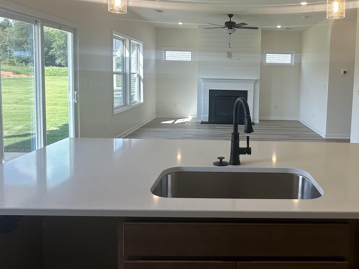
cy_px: 96
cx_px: 237
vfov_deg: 49.1
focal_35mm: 28
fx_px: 290
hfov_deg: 62.0
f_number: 2.2
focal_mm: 2.22
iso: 40
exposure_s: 1/155
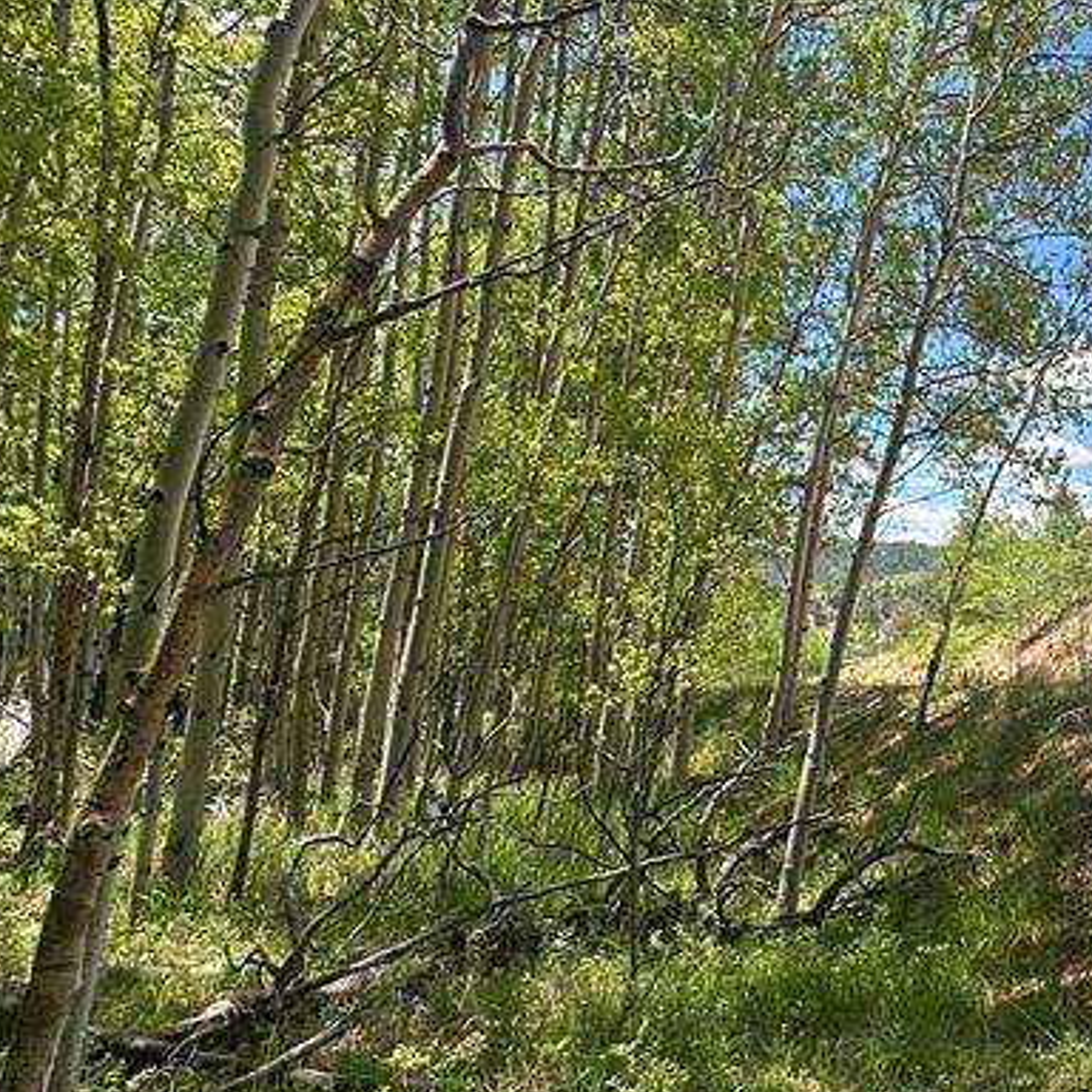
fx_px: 1178
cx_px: 1092
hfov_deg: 42.8
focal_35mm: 33
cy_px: 627
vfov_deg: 49.6
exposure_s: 1/979
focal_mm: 2.22
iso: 50
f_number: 2.2
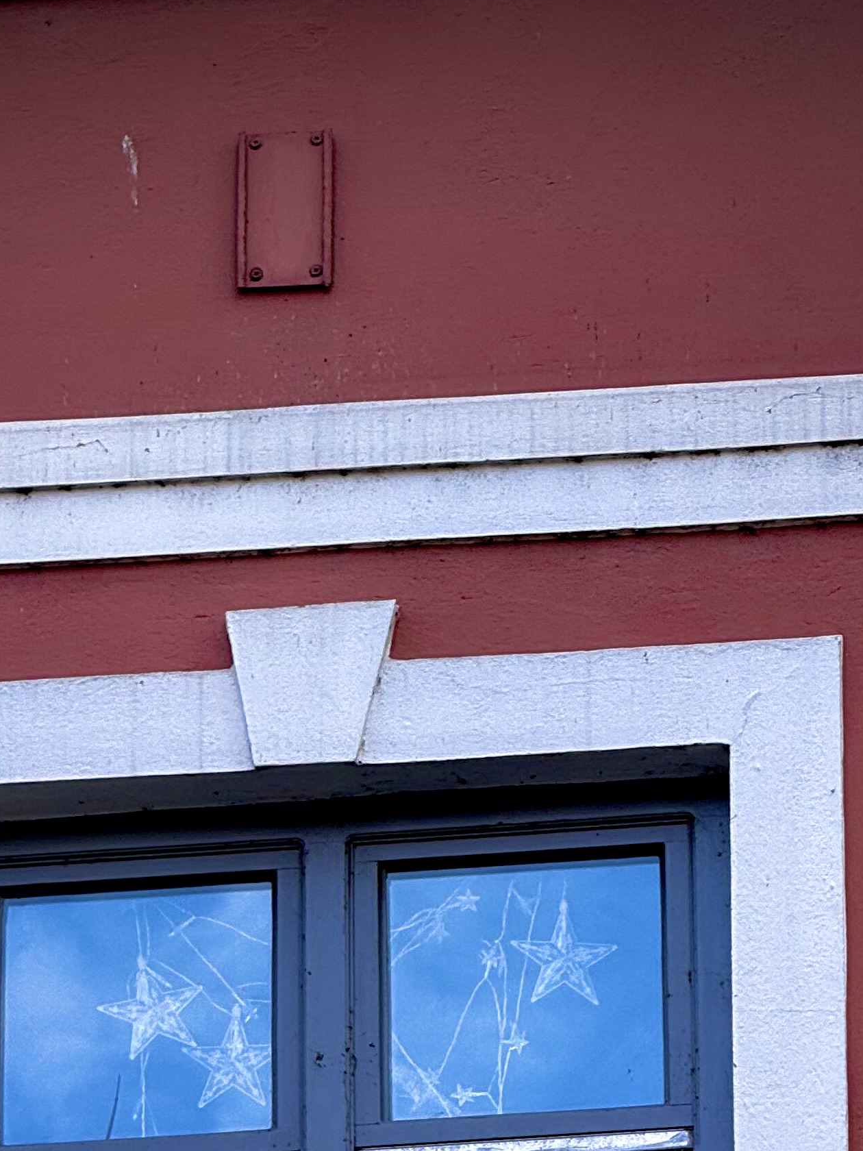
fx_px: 9573
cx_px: 361
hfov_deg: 5.2
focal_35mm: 288
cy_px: 1348
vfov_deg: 6.8
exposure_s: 1/283
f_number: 2.8
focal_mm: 15.66
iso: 50
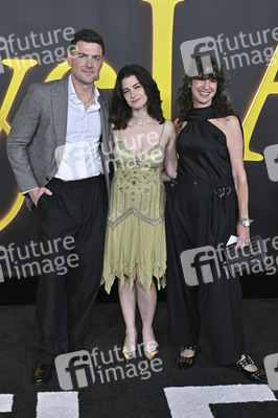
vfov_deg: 41.9
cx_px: 139
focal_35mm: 47
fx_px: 545
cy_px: 209
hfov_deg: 28.6
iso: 1600
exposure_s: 1/320
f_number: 6.3
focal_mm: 47
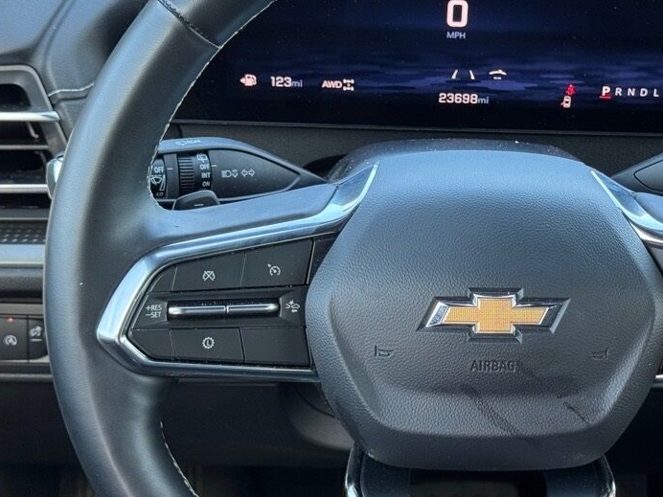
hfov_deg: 27.1
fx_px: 1360
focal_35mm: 71
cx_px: 478
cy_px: 283
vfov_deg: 20.7
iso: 100
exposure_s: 1/82
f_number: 1.78
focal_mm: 6.76
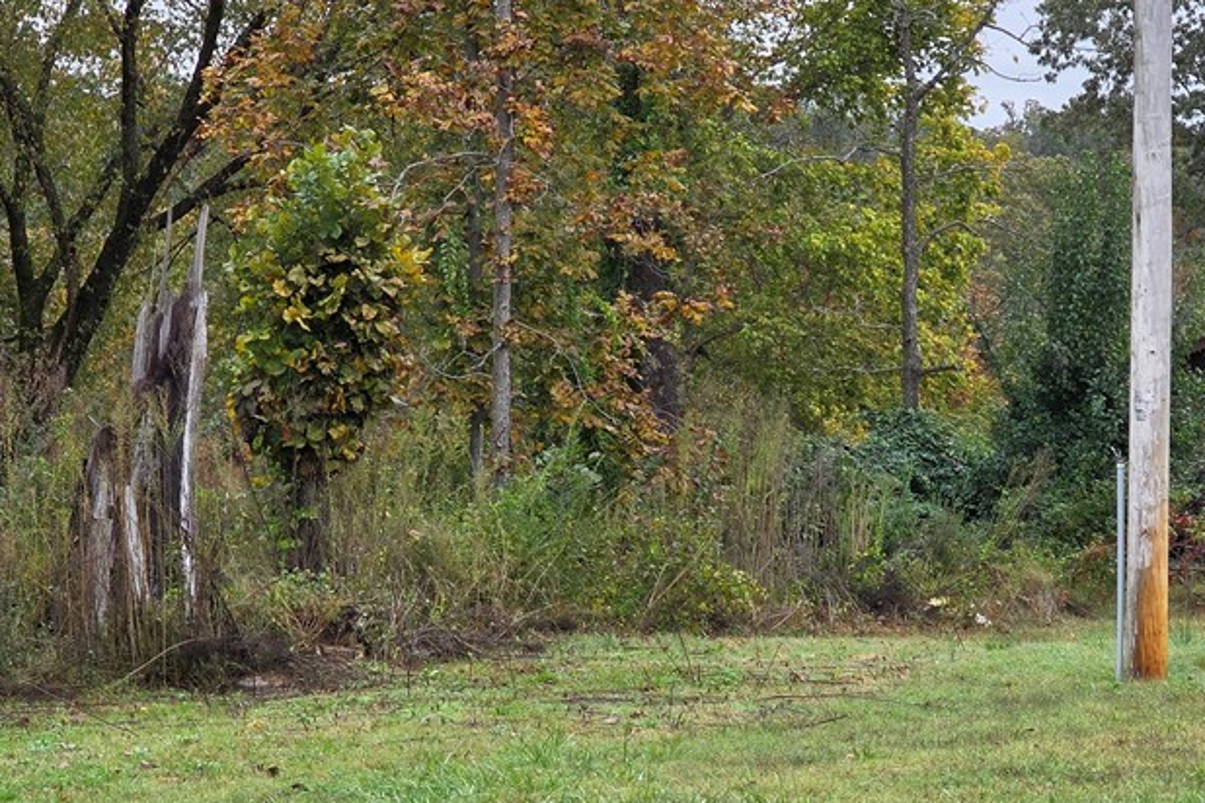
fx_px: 3983
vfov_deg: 11.5
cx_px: 700
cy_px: 622
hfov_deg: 17.2
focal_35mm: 119
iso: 50
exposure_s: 1/203
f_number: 2.4
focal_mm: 7.9
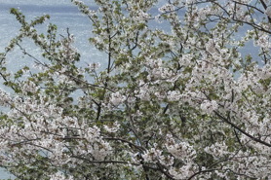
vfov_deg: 8.3
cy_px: 67
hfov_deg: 12.3
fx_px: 1249
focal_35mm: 166
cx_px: 217
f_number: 10
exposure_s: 1/640
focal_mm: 30
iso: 400
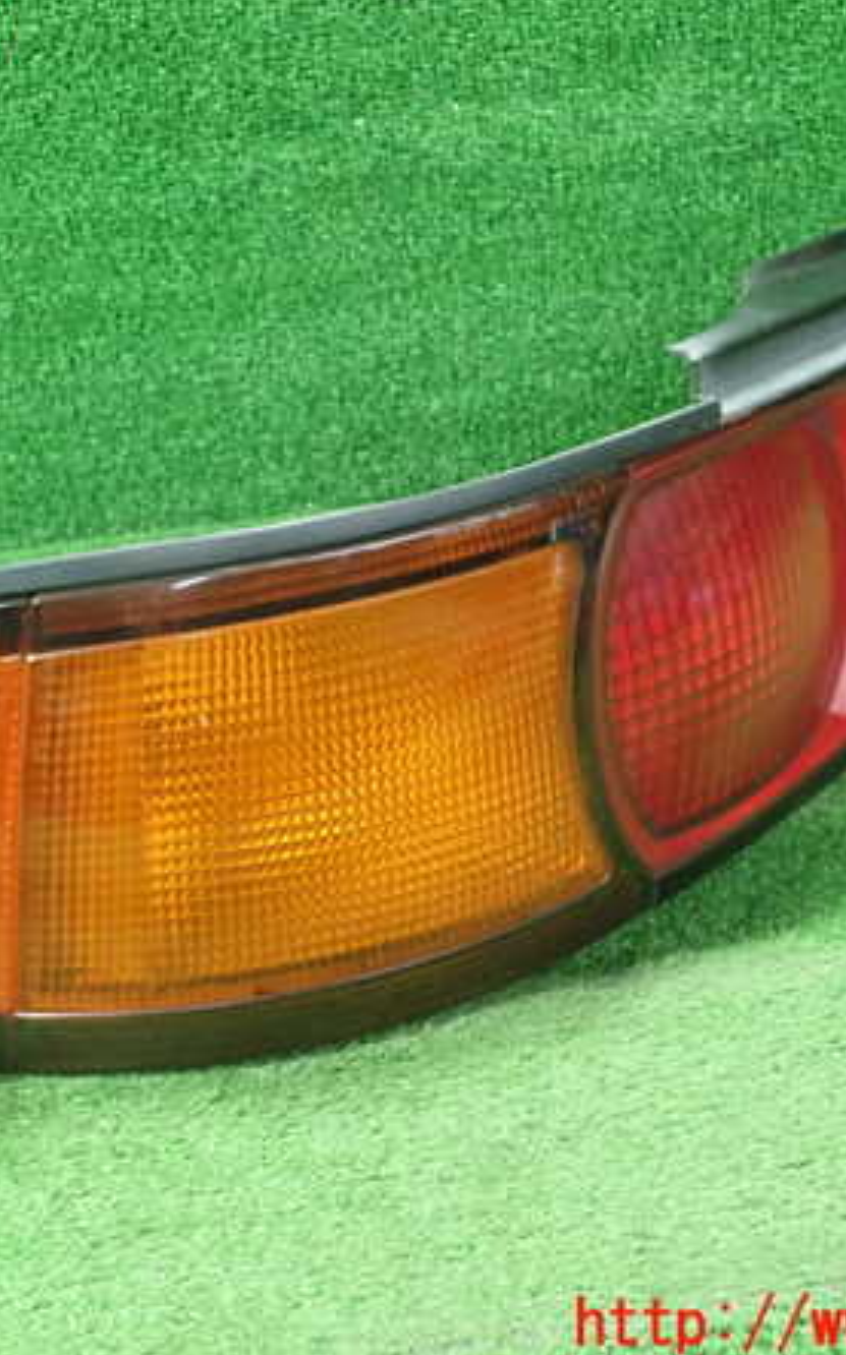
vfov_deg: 46.2
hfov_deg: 29.8
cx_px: 348
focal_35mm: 43
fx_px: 1588
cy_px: 678
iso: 800
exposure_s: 1/100
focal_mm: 5.5
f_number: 2.3
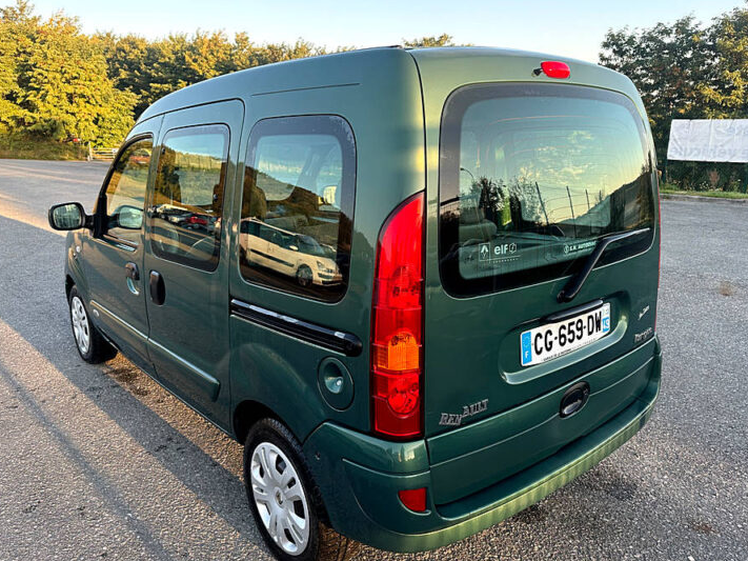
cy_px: 281
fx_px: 583
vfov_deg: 51.3
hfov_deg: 65.3
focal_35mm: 27
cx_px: 371
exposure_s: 1/257
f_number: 1.78
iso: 80
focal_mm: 6.86
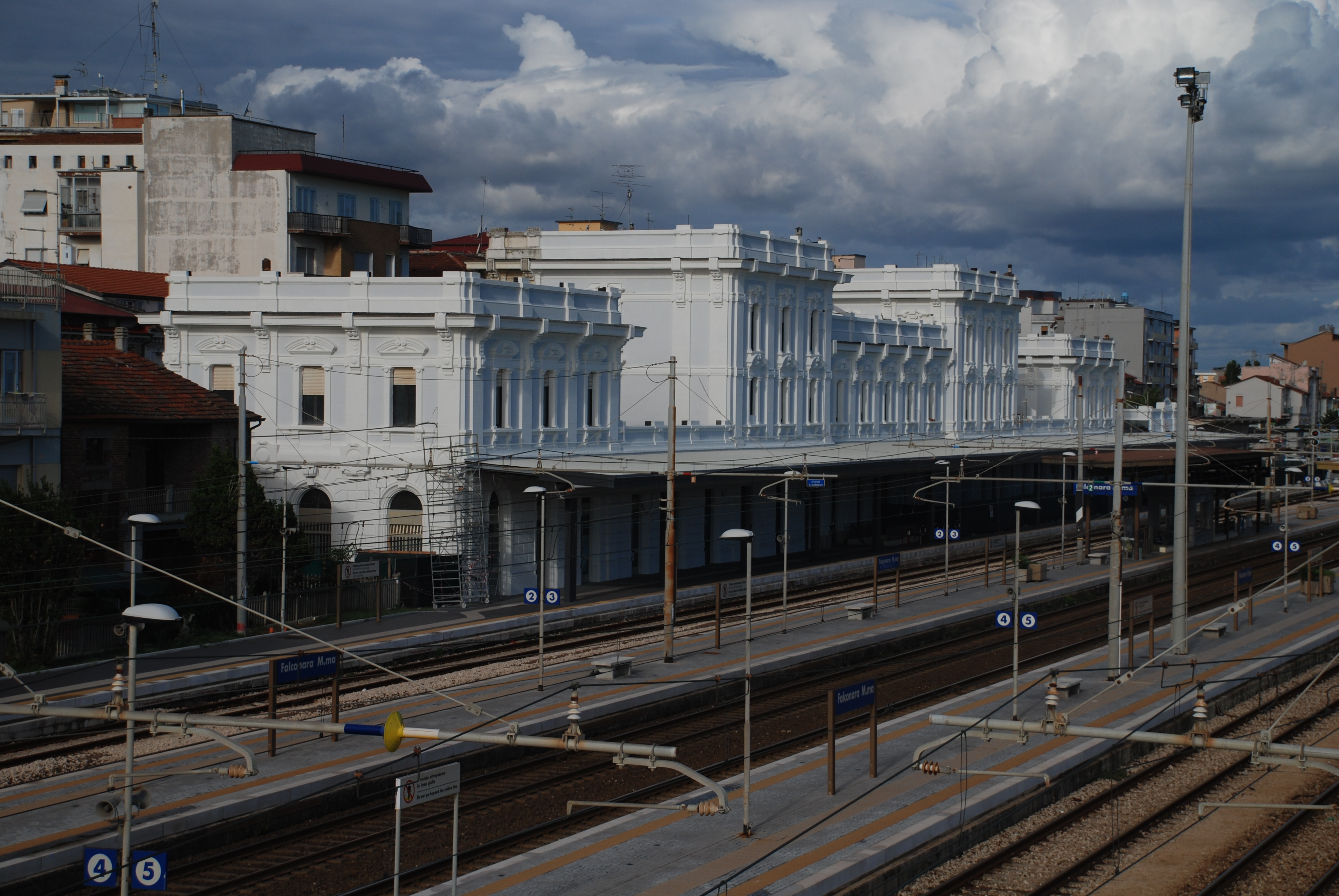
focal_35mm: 72
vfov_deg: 19.0
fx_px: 2681
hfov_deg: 28.0
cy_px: 448
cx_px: 670
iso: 125
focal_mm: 48
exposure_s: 1/1250
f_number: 5.6
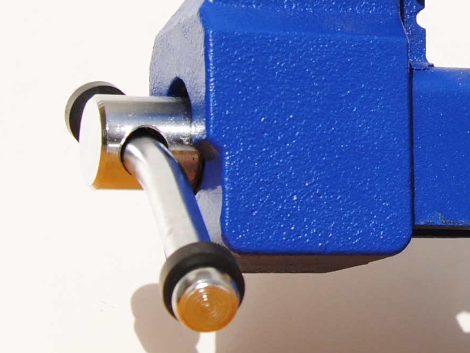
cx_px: 260
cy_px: 163
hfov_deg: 32.2
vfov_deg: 24.4
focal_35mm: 60
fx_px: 815
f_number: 10
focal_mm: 30
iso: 100
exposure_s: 1/400
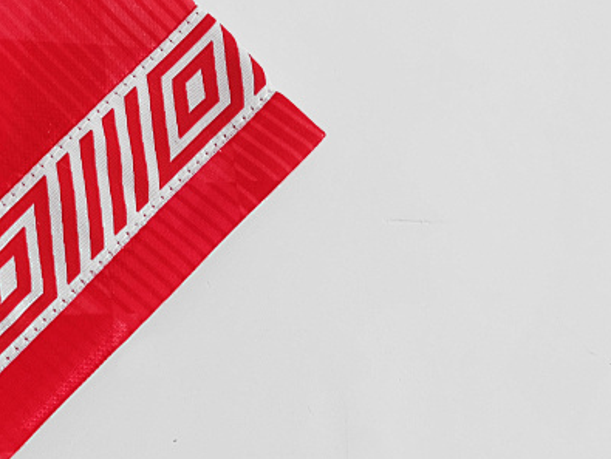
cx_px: -183
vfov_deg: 20.7
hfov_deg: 24.0
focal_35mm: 71
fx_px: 1254
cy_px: 201
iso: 250
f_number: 1.8
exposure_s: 1/50
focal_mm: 5.58
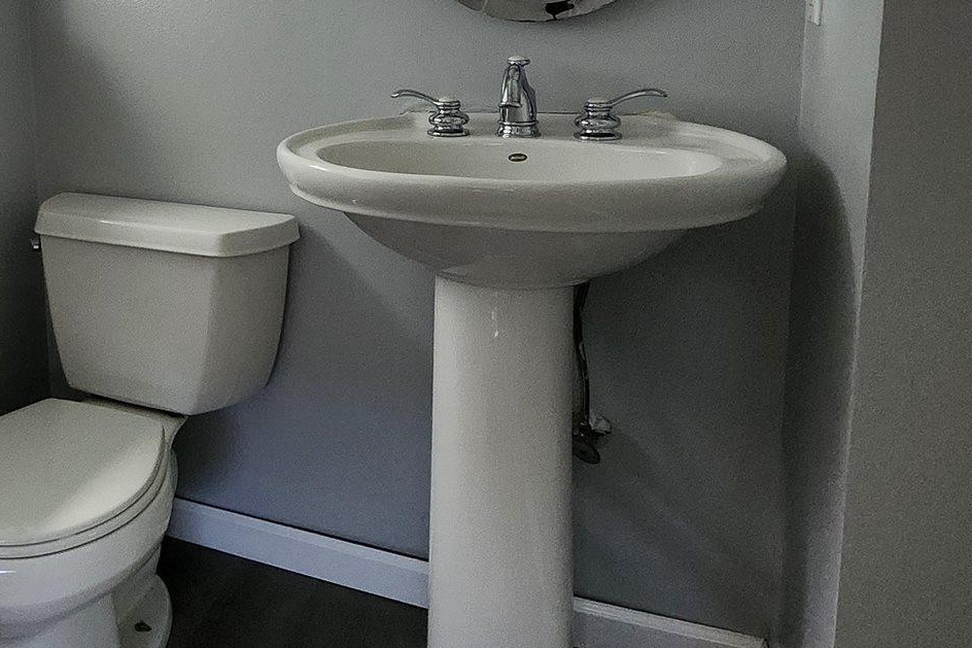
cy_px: 131
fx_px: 891
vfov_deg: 38.5
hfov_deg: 51.6
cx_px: 128
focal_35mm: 33
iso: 400
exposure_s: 1/60
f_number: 2.2
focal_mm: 1.74
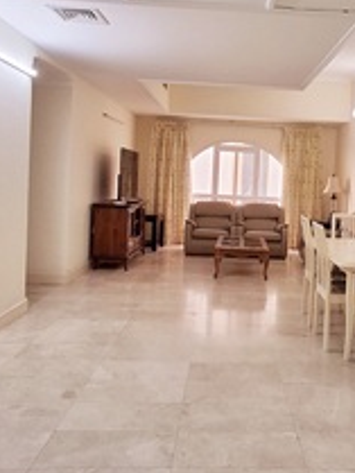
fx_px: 478
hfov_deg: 39.9
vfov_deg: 52.2
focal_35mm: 35
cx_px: 254
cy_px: 184
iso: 100
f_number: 2.2
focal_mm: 1.64
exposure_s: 1/50
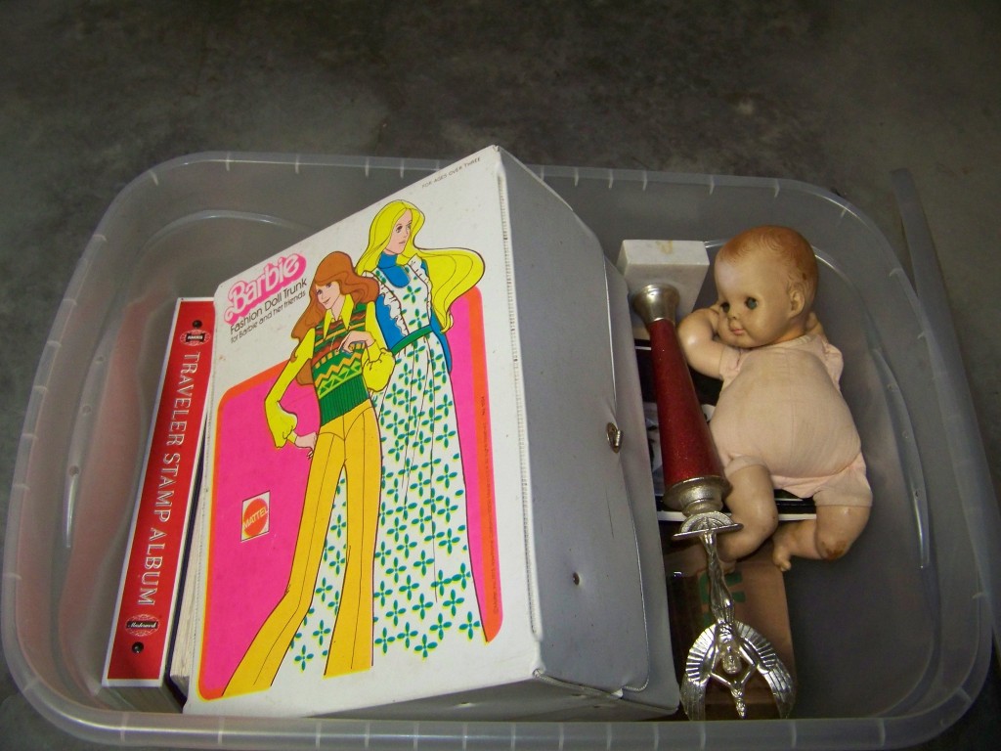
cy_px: 376
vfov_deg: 39.7
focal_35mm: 36
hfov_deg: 51.4
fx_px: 1041
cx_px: 500
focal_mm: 5.85
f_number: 2.8
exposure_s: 1/30
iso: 200
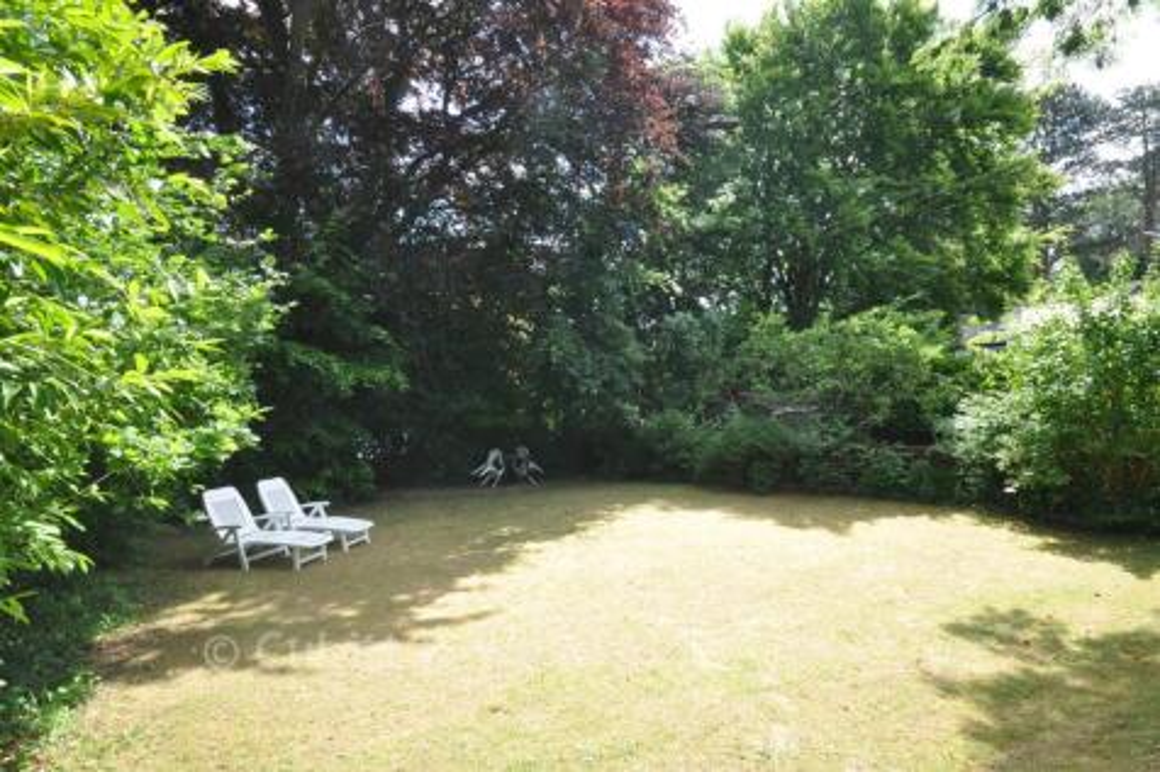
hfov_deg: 90.0
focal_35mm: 18
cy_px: 386
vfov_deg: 67.3
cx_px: 580
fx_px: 580
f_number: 11
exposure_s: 1/50
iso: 200
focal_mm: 12
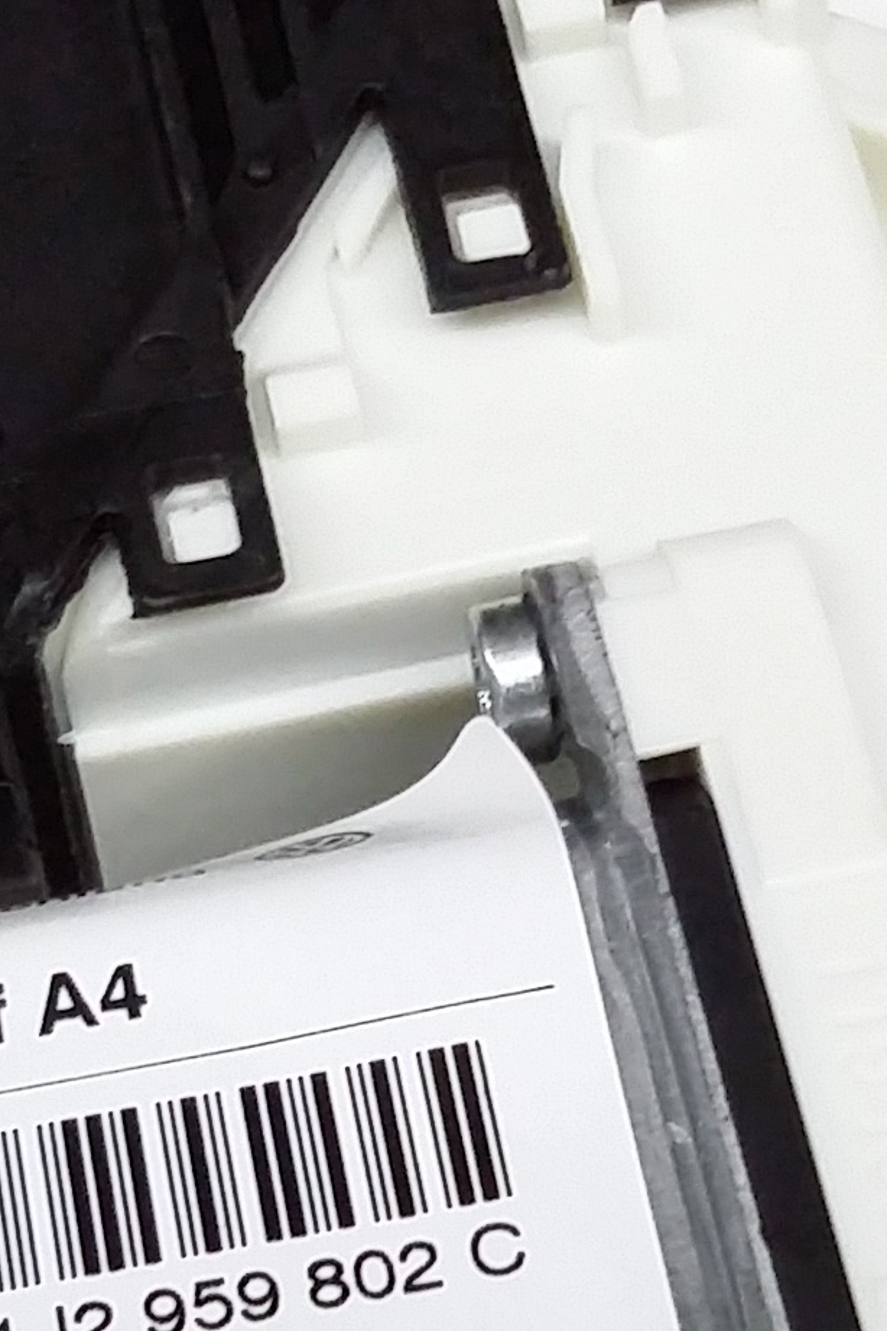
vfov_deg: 17.3
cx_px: 465
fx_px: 4361
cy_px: 882
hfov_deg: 11.6
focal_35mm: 118
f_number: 2.4
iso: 200
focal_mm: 3.4
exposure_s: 1/15
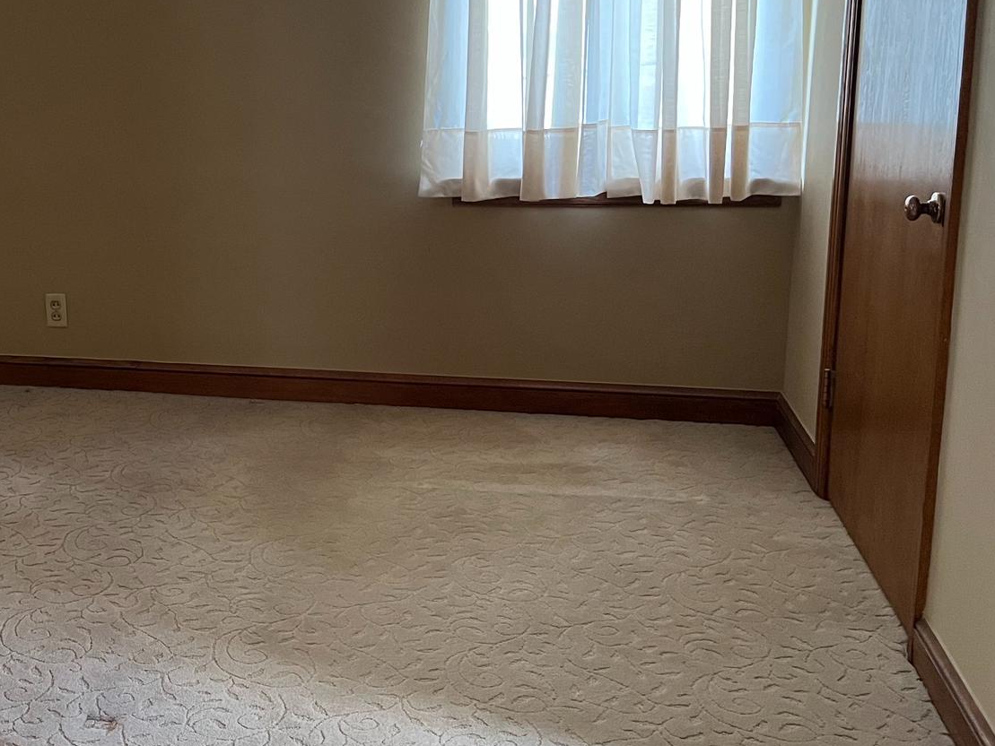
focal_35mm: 48
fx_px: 1380
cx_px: 114
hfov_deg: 37.3
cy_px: 248
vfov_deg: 30.1
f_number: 1.6
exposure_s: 1/60
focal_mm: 5.1
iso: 320
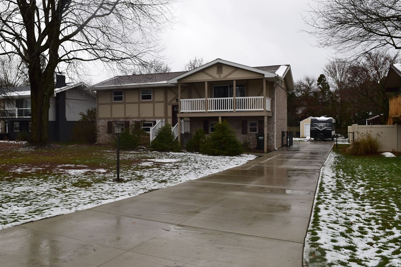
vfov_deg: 43.6
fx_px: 334
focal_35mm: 30
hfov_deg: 61.8
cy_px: 138
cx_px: 181
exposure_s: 1/100
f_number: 9
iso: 400
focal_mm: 18
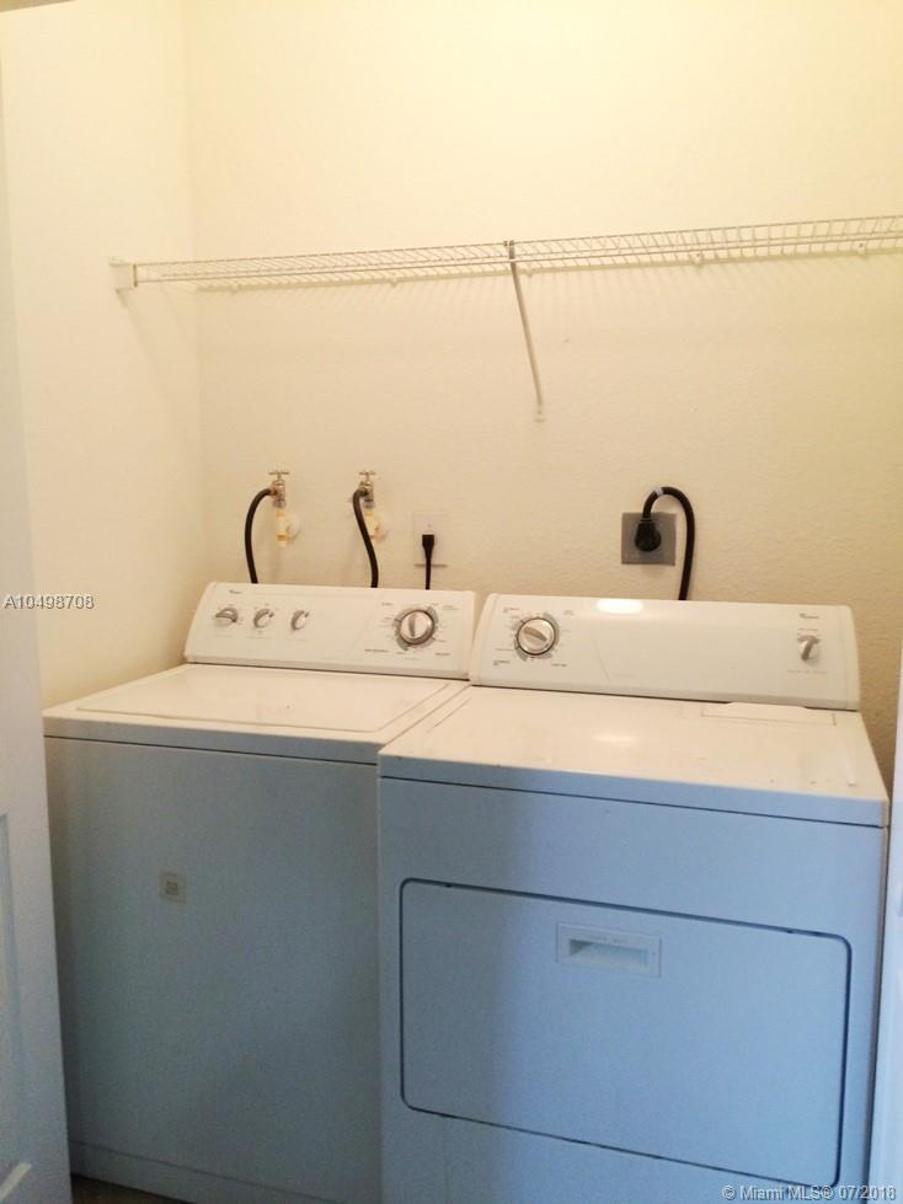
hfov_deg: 48.2
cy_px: 602
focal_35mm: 29
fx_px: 1009
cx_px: 452
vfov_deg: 61.7
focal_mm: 4.15
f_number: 2.2
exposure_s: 1/30
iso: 100
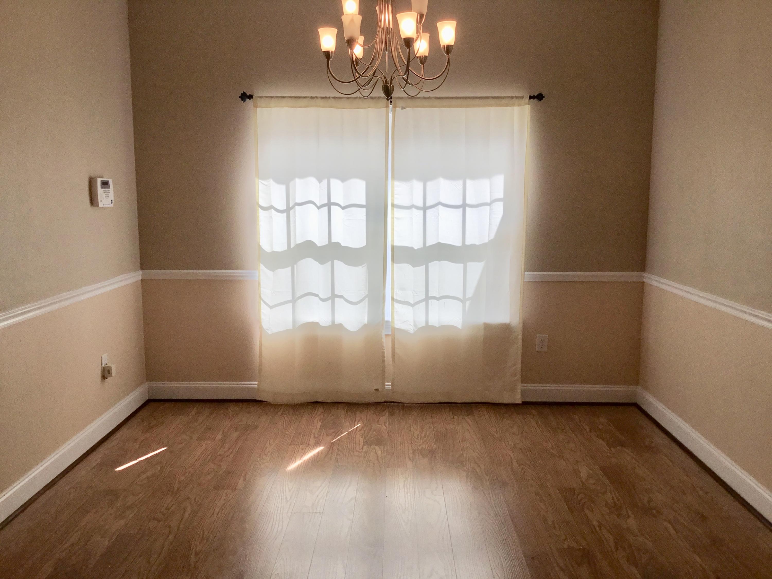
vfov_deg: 45.4
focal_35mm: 31
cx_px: 386
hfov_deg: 58.4
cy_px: 290
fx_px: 691
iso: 25
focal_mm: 3.3
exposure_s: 1/338
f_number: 2.4
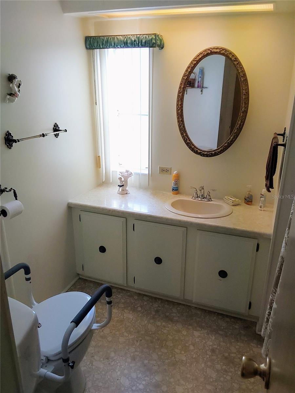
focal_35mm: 28
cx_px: 148
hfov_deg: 49.7
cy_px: 196
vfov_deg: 63.4
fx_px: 318
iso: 100
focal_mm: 2.91
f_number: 1.9
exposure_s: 1/305
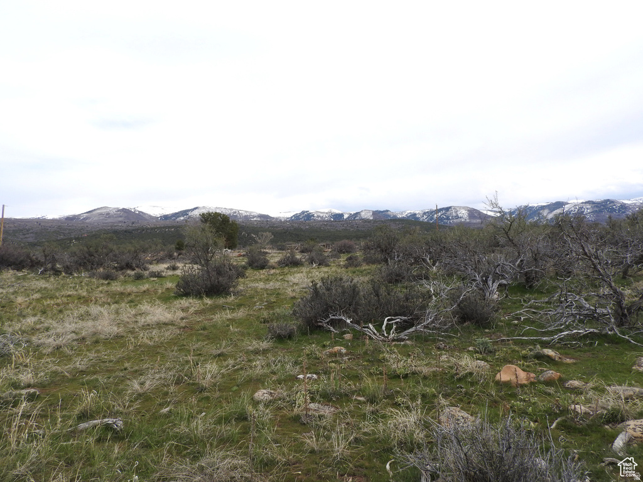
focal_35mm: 24
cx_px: 322
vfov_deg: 56.8
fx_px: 446
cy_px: 241
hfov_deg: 71.6
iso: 100
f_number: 3.8
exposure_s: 1/1600
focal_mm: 4.3
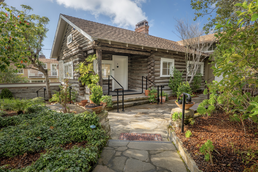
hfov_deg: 84.0
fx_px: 143
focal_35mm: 20
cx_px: 129
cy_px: 86
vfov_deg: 61.9
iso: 100
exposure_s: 1/125
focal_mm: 20
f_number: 9
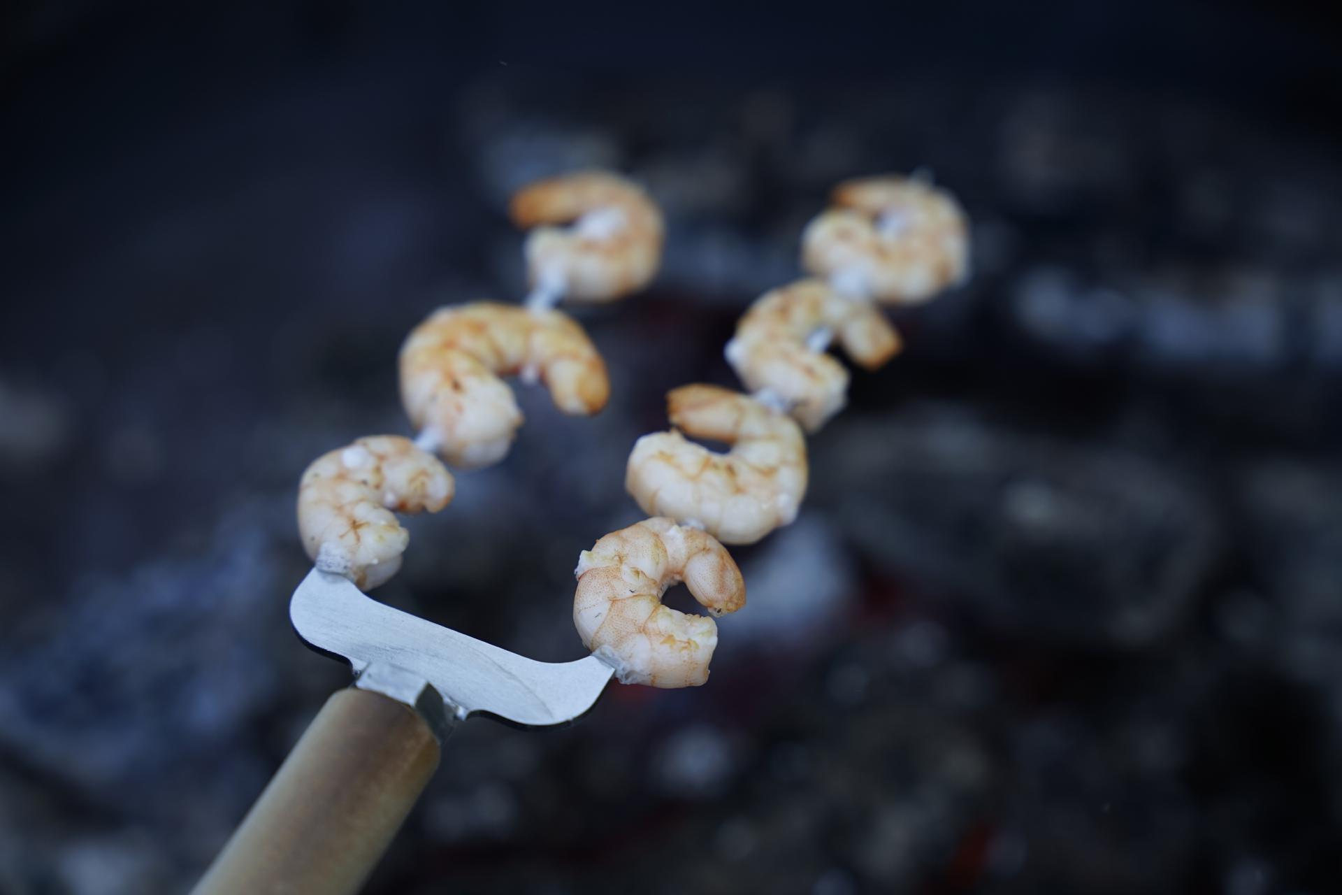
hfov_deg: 28.8
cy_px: 448
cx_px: 671
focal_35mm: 70
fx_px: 2609
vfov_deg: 19.5
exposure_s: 1/320
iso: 125
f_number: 3.2
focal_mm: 70
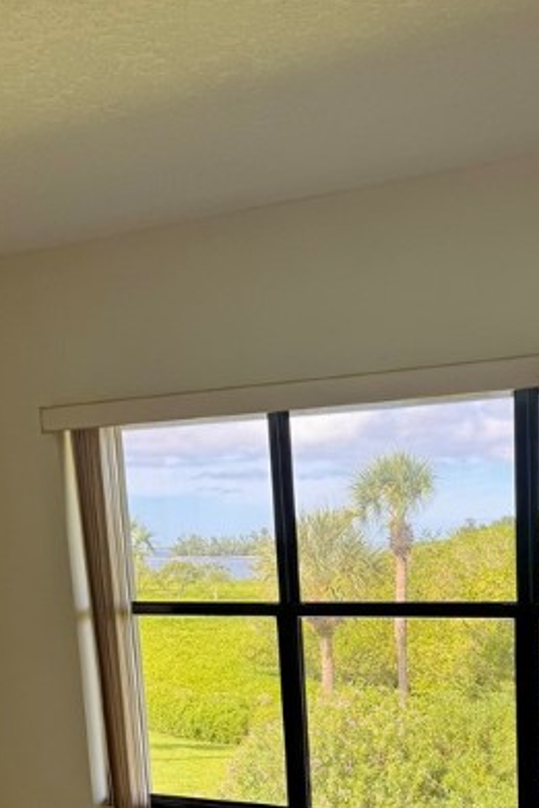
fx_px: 1099
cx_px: 450
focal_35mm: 49
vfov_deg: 37.5
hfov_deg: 26.9
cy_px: 736
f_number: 1.78
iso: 80
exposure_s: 1/464
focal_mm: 6.76
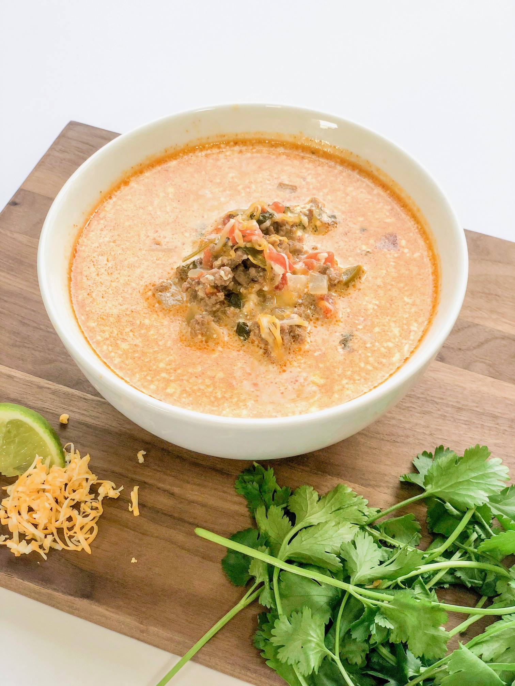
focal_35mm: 52
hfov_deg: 28.0
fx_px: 1032
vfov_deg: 36.8
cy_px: 343
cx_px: 258
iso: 32
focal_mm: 6
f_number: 2.4
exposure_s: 1/60
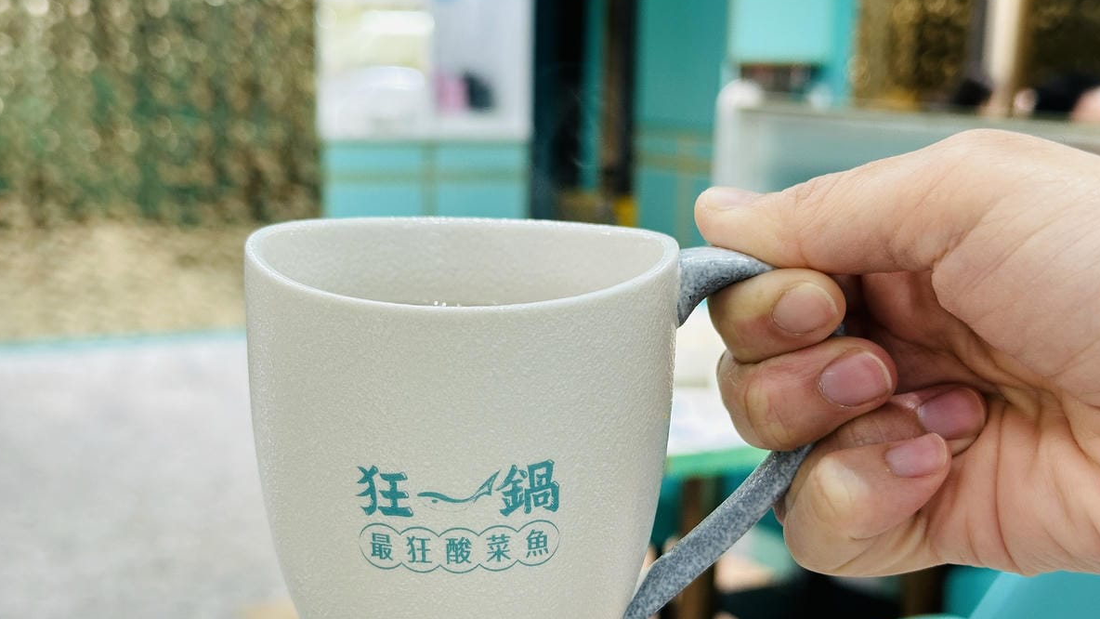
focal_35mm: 53
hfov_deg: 39.2
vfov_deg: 22.6
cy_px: 405
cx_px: 551
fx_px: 1546
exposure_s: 1/60
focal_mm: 6.86
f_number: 1.78
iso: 80
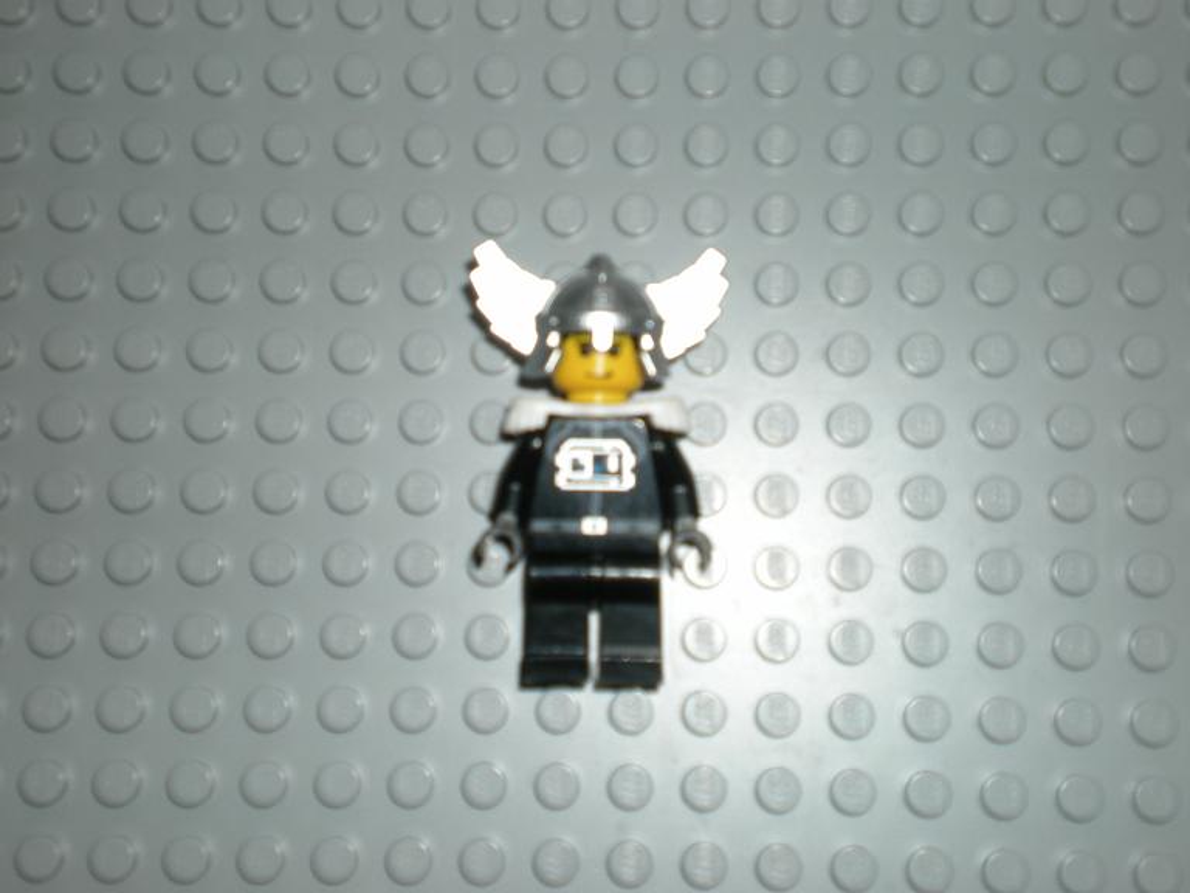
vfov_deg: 26.1
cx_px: 595
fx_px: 1925
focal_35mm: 56
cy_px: 446
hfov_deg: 34.3
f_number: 3.9
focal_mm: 9.3
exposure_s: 1/60
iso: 64
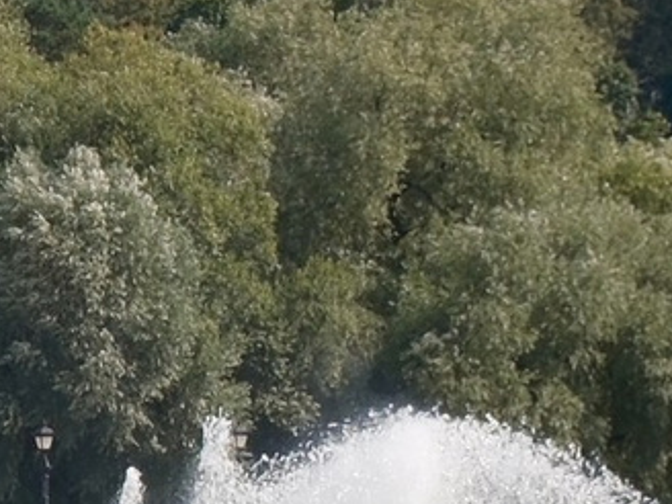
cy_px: 569
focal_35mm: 308
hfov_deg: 6.1
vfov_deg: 4.8
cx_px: -1131
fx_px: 5979
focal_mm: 27
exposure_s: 1/750
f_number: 8
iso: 320
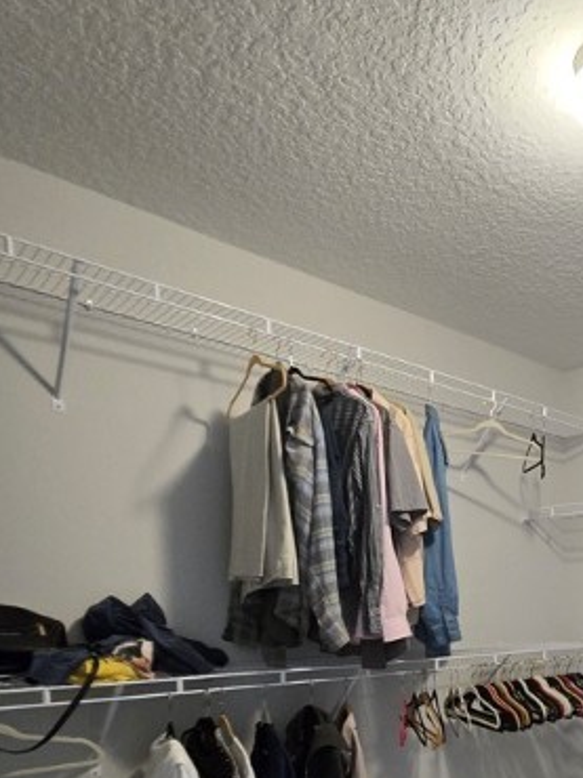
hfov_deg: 45.1
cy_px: 671
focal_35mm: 27
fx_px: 607
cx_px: 556
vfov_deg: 57.9
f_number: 2.2
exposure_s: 1/60
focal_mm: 2.2
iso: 800
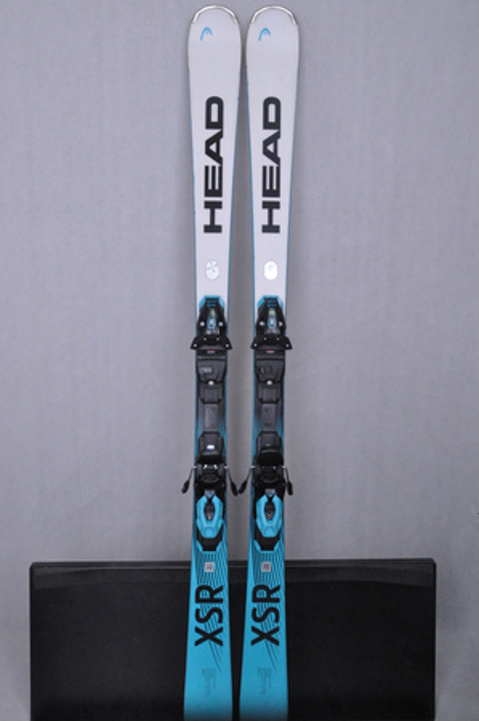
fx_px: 750
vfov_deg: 51.3
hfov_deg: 35.4
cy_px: 360
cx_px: 240
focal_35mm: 38
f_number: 9.5
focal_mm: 25
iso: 3200
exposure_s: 1/125
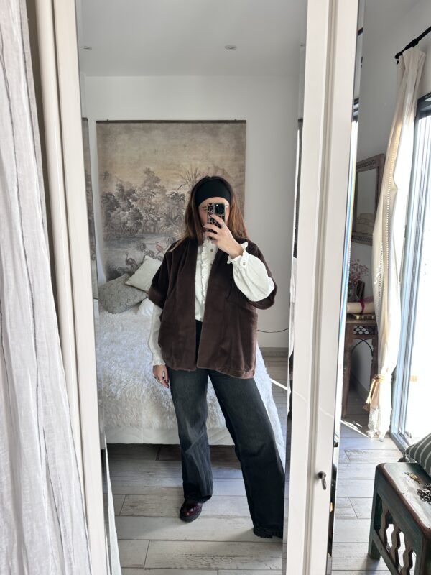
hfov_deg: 56.8
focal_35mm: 24
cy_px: 288
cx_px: 216
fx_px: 398
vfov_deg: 71.6
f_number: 1.78
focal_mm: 6.86
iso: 64
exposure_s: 1/121
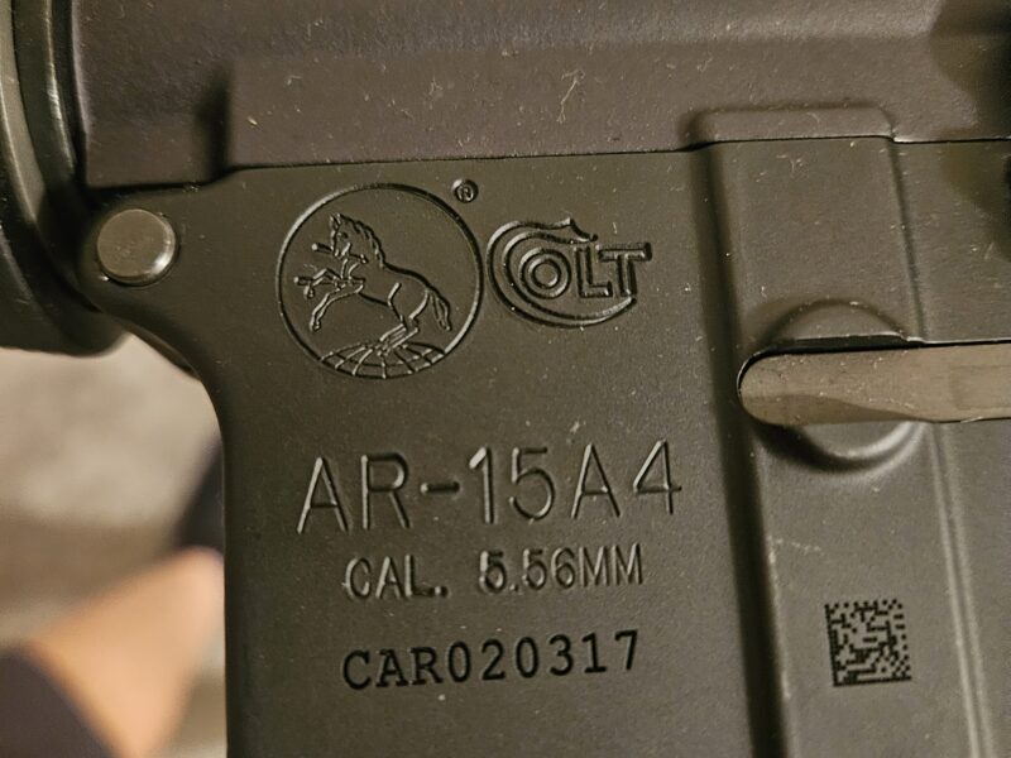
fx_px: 672
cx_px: 506
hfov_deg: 73.9
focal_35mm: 23
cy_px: 379
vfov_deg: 58.9
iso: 1250
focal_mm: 5.4
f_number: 1.8
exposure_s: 1/20
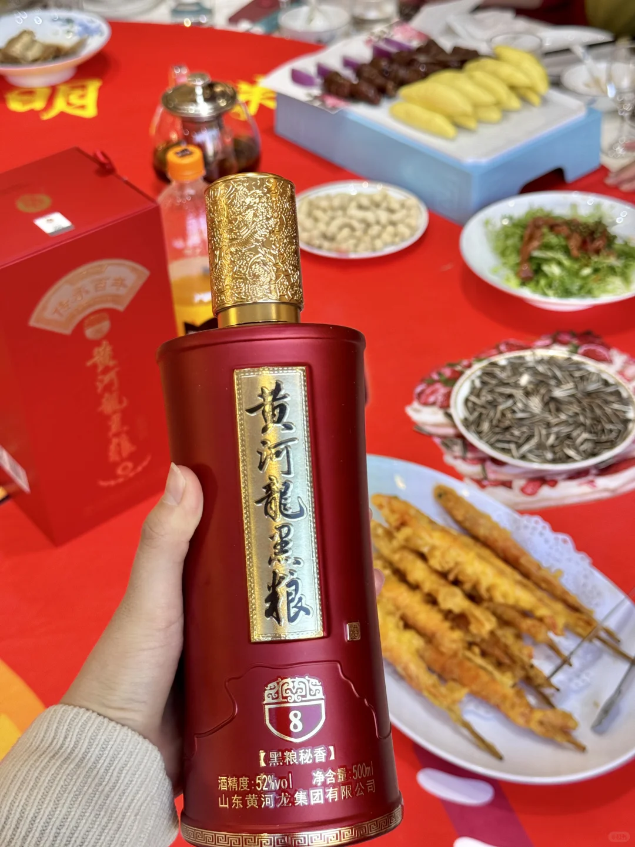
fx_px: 1174
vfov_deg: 39.7
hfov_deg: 30.3
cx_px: 318
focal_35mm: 48
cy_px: 424
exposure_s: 1/100
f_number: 1.78
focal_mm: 6.76
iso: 50
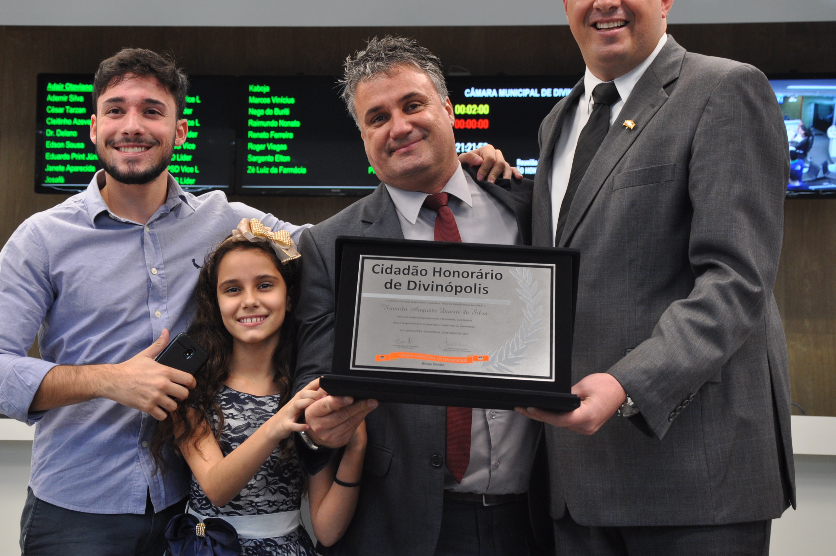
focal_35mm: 69
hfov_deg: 29.2
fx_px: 1600
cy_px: 240
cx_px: 366
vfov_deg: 19.7
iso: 500
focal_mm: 38
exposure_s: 1/30
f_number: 5.6
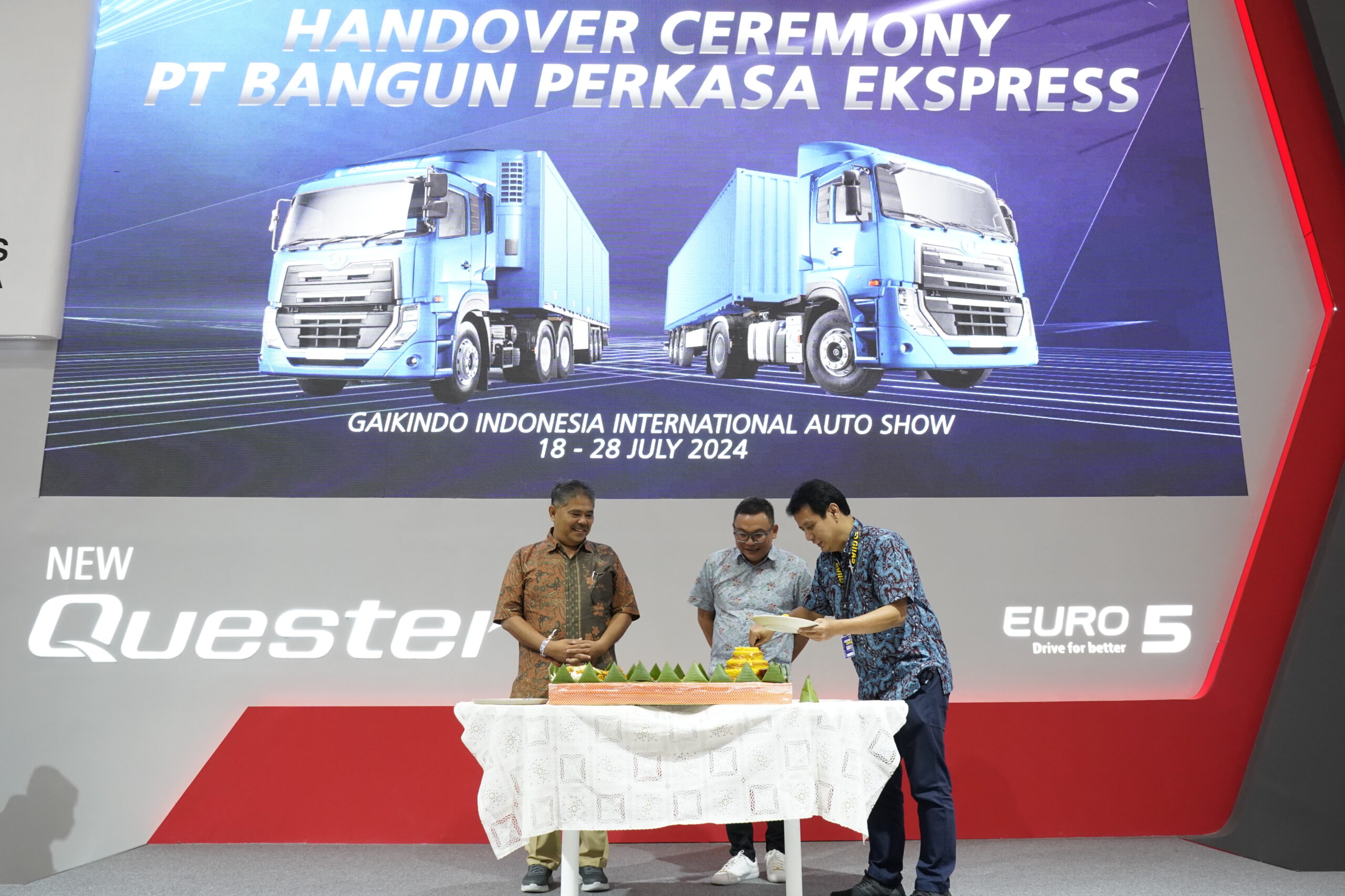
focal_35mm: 28
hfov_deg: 65.5
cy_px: 448
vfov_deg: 46.4
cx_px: 672
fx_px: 1046
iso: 4000
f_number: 9
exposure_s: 1/100
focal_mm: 28
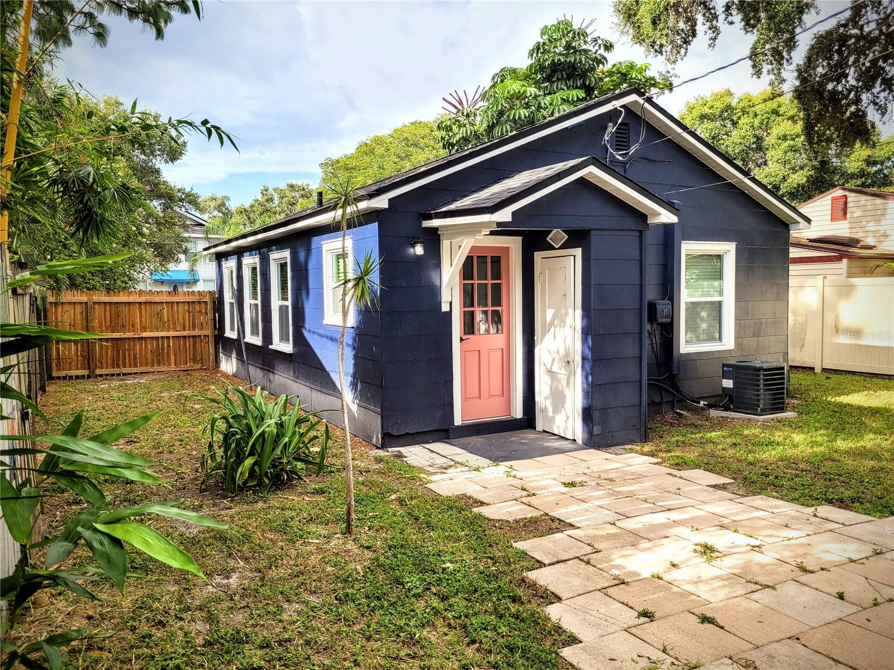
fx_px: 671
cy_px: 335
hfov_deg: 67.3
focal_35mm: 26
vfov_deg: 53.1
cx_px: 447
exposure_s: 1/937
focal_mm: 5.4
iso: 40
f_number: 1.8
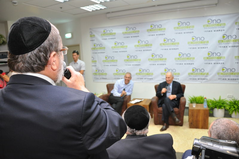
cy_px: 80
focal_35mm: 27
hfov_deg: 67.5
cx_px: 120
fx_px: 179
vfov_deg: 47.8
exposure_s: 1/60
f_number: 4
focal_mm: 18
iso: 800
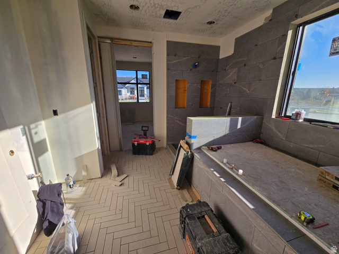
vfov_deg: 89.9
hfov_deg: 106.2
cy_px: 127
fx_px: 127
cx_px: 170
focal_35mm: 13
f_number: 2.2
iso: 50
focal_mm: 2.2
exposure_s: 1/1047
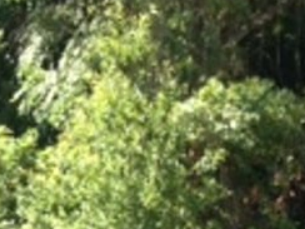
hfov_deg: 10.3
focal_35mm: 191
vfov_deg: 7.2
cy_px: 573
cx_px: 227
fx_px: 1683
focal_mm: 4.28
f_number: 2.4
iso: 64
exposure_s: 1/300
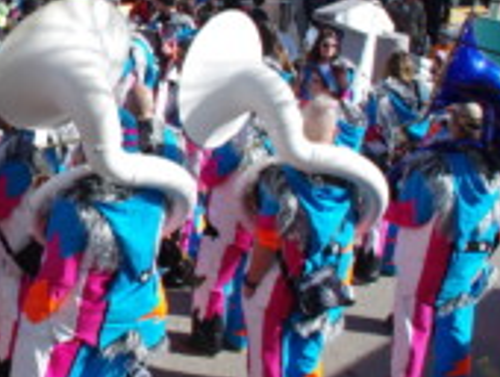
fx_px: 1099
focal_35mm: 76
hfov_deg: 23.8
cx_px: -71
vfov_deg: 19.2
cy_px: 69
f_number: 11
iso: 100
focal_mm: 18
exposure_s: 1/100
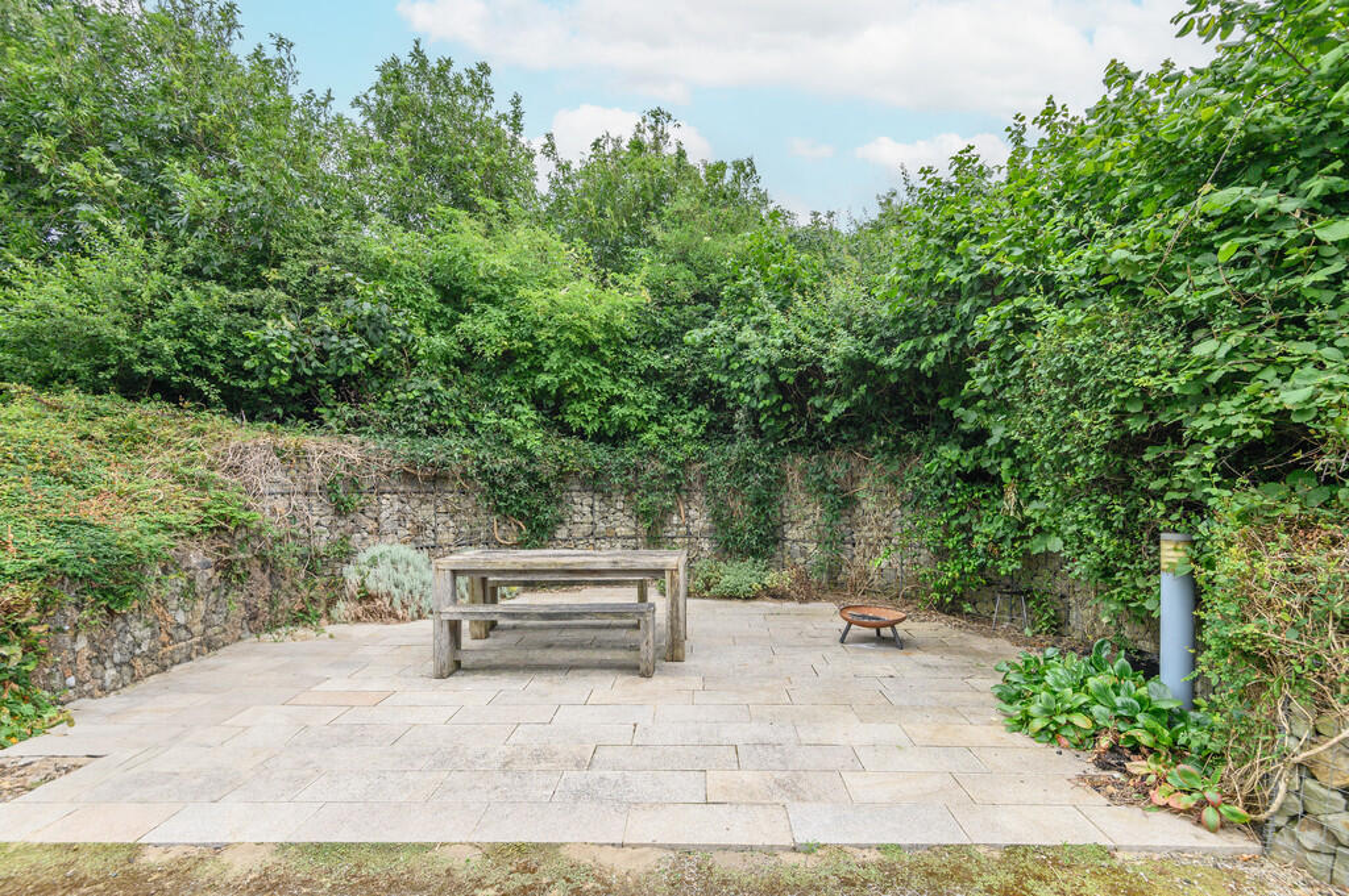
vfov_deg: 73.7
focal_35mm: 16
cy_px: 448
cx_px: 674
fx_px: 599
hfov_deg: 96.8
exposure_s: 1/500
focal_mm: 16
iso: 500
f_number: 8
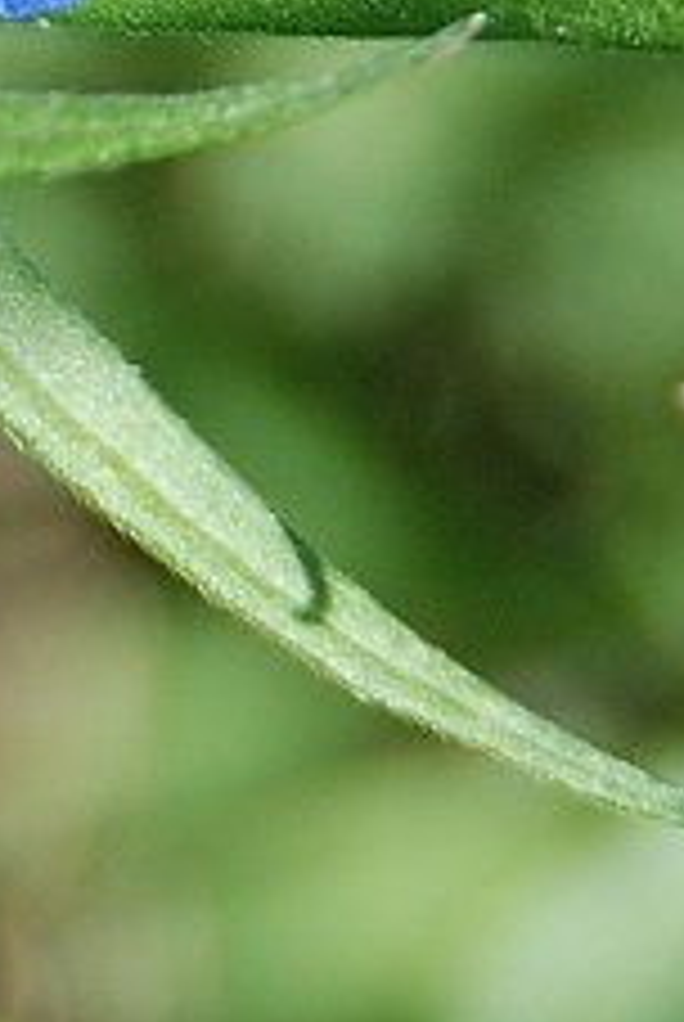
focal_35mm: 1743
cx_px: -137
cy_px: 412
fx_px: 49521
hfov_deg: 0.8
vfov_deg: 1.2
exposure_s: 1/500
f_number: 5.6
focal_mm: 170
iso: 220
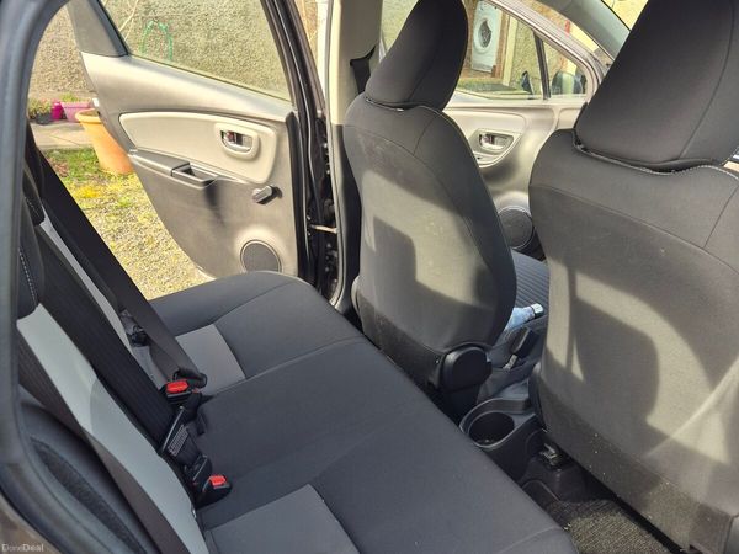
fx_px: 491
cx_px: 370
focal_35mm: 23
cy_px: 277
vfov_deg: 58.9
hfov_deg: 73.9
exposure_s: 1/180
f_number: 1.8
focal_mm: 5.4
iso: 40
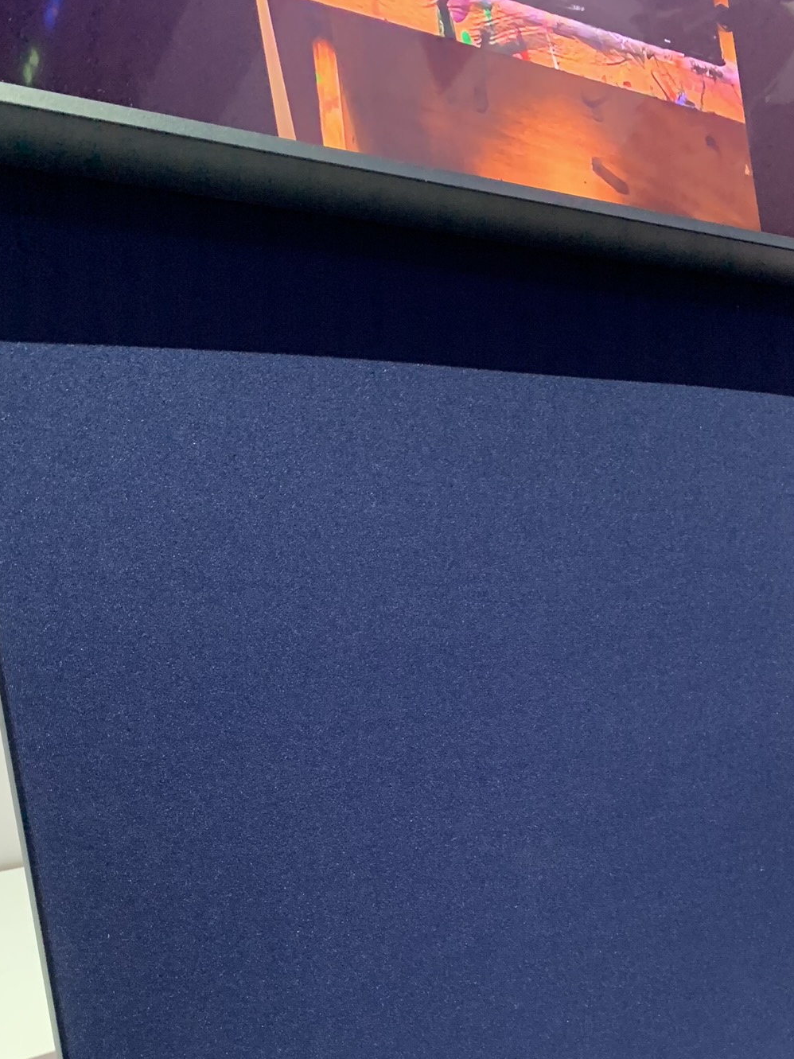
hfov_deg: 35.9
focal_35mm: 40
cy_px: 800
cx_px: 427
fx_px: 1224
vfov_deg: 45.1
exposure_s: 1/40
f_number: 1.8
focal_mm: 4.25
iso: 250
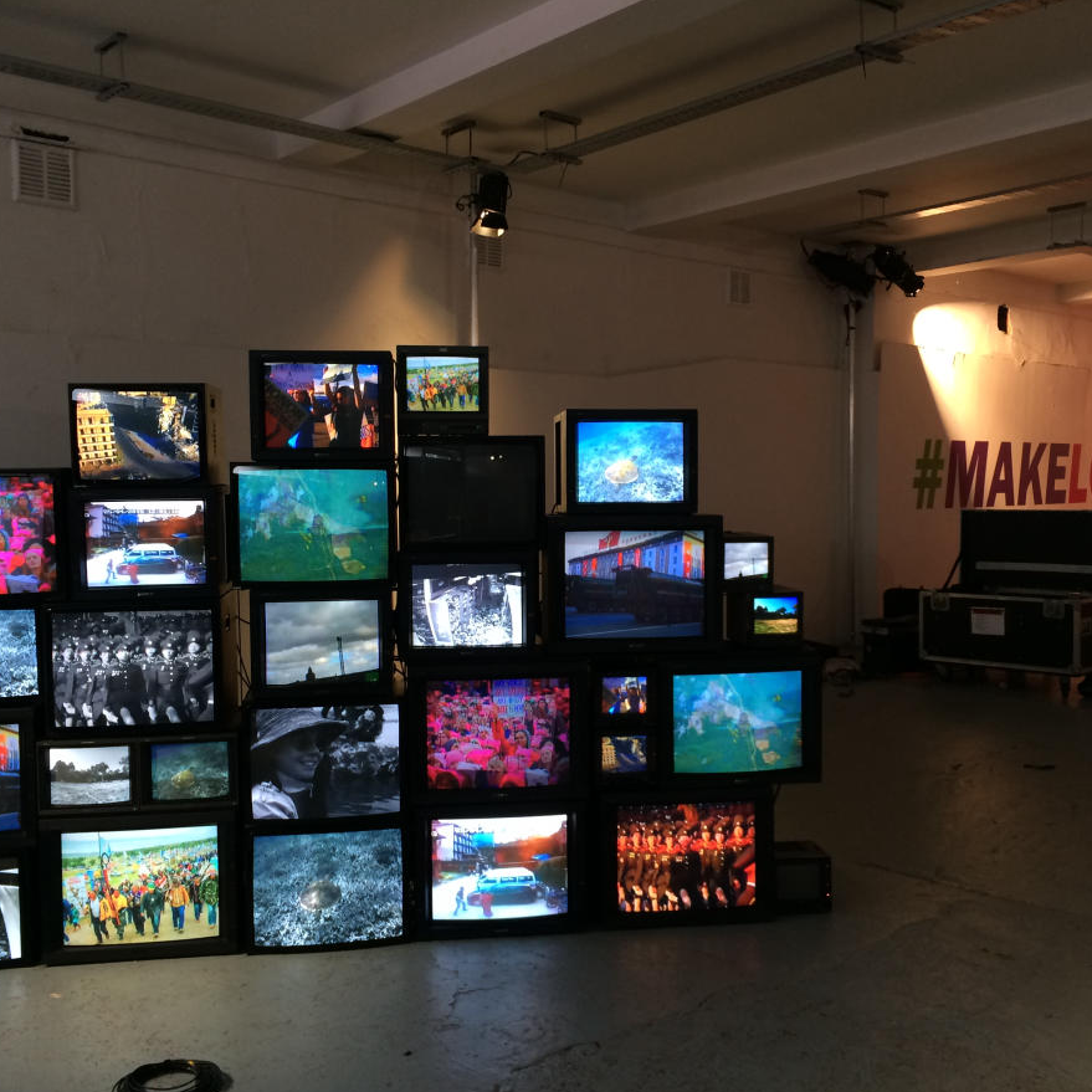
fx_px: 1249
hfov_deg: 47.2
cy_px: 555
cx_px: 558
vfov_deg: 47.2
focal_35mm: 35
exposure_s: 1/33
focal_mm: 4.15
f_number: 2.2
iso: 100
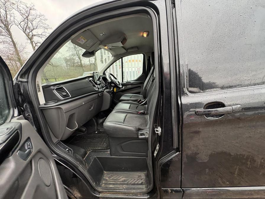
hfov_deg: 102.1
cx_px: 132
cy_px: 100
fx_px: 107
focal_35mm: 14
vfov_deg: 85.7
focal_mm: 2.22
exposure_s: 1/80
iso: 250
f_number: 2.2
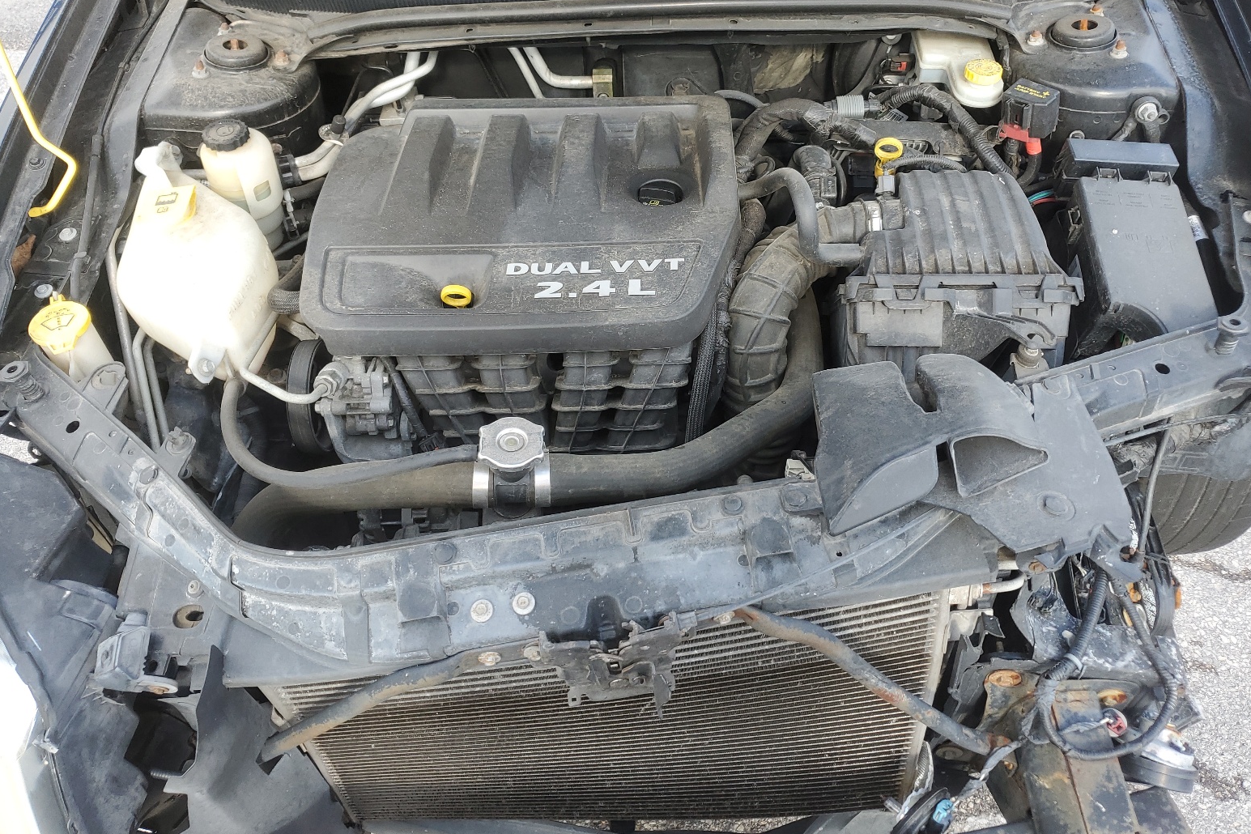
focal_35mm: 28
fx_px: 973
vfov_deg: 46.4
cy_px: 400
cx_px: 646
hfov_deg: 65.5
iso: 50
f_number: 1.5
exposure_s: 1/286
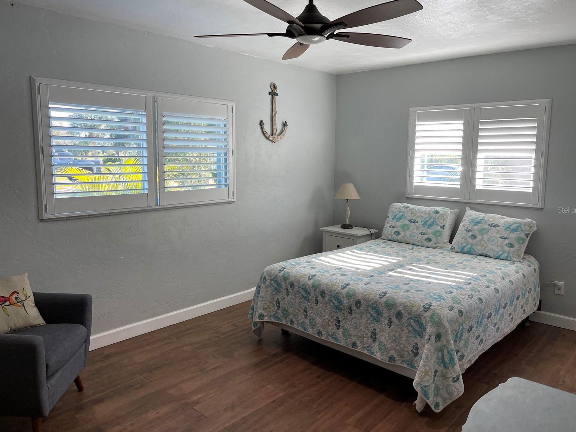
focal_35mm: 27
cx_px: 294
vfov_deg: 51.4
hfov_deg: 65.3
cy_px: 210
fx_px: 449
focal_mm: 5.1
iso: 40
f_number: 1.6
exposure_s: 1/120
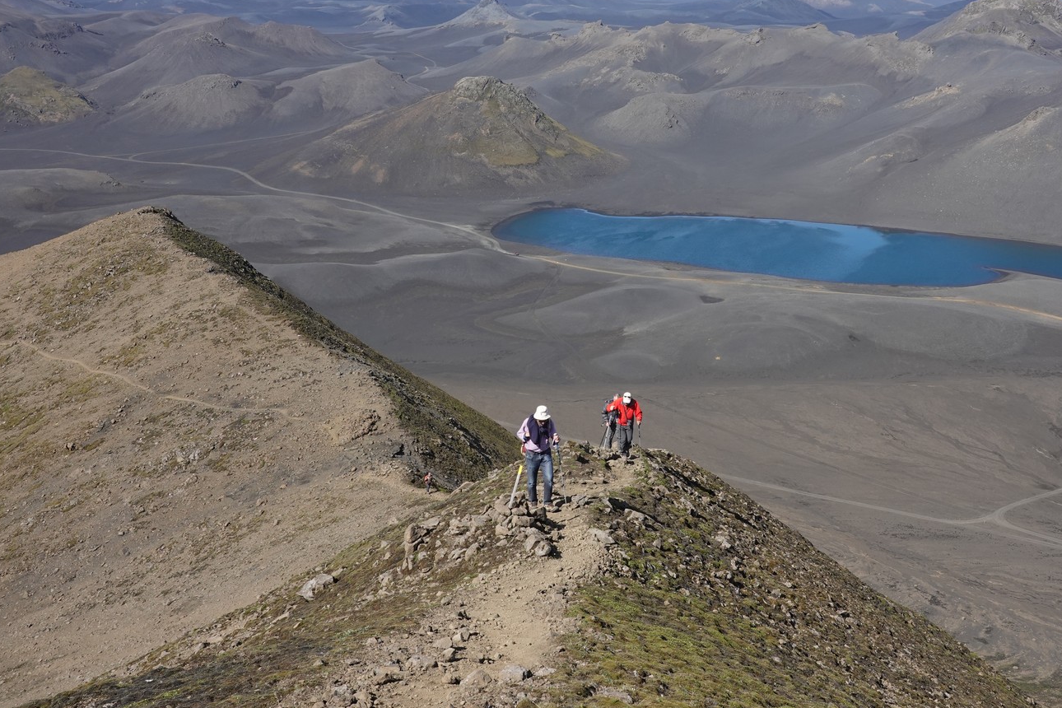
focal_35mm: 50
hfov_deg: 39.5
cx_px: 612
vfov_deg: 27.0
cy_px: 320
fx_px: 1475
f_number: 6.3
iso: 250
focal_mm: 15.59
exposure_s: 1/640
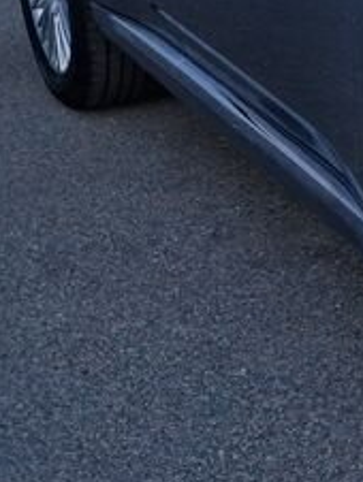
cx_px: 865
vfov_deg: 18.4
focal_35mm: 104
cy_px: 13
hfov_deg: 11.7
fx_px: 1451
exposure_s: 1/100
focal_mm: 5.4
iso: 200
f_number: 1.8
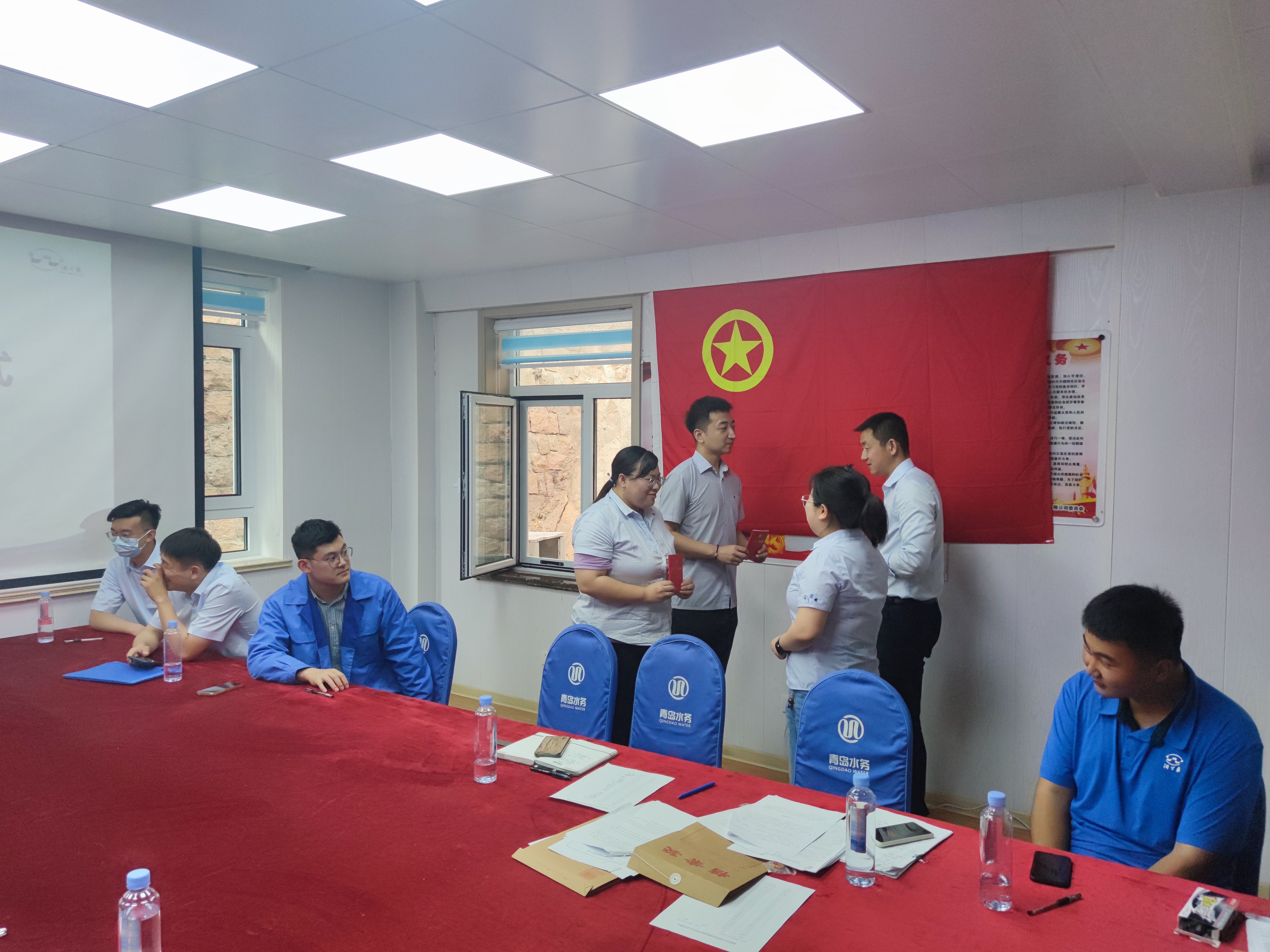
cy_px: 476
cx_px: 635
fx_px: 881
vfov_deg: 56.8
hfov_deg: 71.6
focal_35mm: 24
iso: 94
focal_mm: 6.72
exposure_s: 1/120
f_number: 1.69
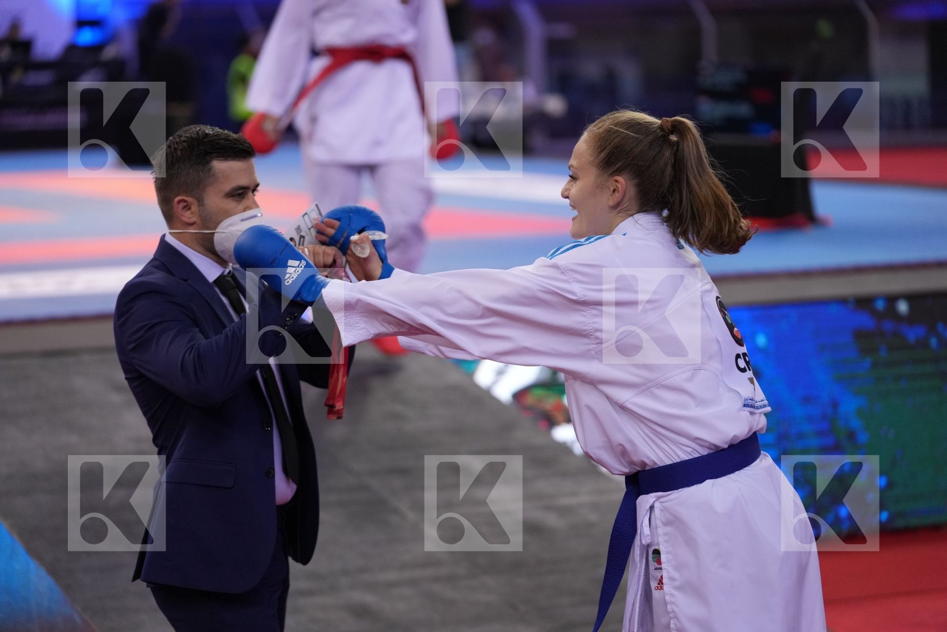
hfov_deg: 17.5
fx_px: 3078
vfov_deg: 11.7
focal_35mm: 117
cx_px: 474
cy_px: 316
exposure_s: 1/1000
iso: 2500
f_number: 2.8
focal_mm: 117
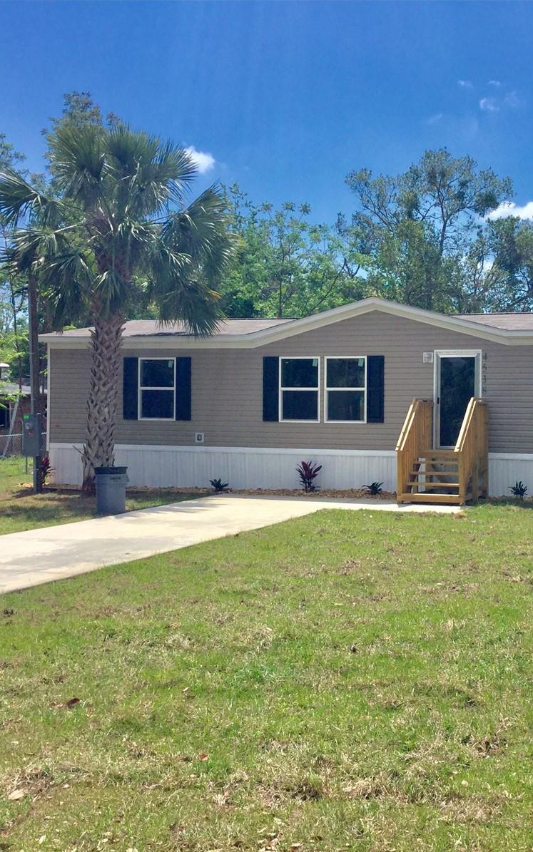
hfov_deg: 28.9
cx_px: 376
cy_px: 427
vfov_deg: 45.3
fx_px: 1023
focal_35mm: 44
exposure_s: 1/1988
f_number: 2.4
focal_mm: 3.3
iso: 25
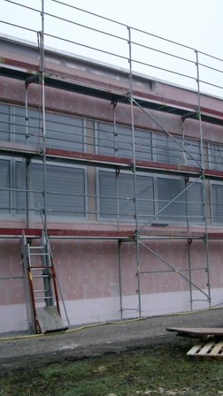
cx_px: 126
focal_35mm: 54
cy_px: 198
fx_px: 568
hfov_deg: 22.2
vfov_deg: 38.5
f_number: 2.6
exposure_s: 1/250
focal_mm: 7.6
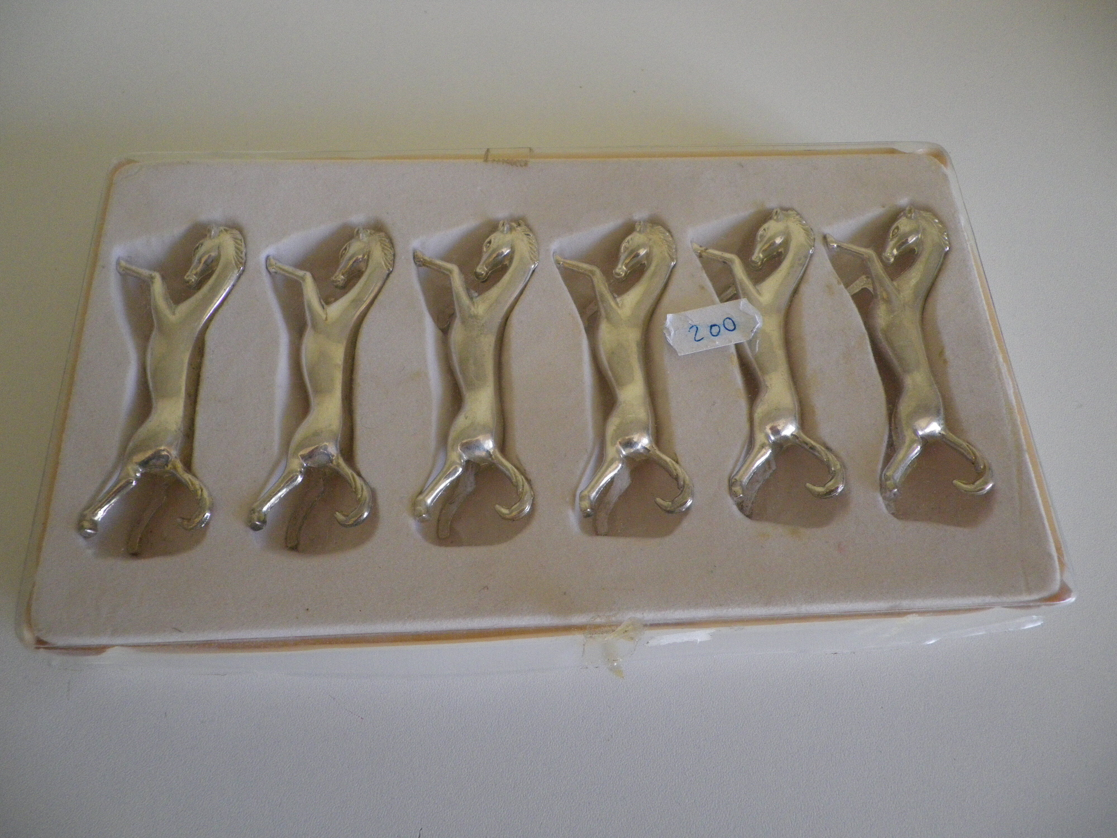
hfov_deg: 63.4
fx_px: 904
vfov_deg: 49.7
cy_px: 419
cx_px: 558
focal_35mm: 28
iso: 200
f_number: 2.6
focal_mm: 4.9
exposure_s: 1/60
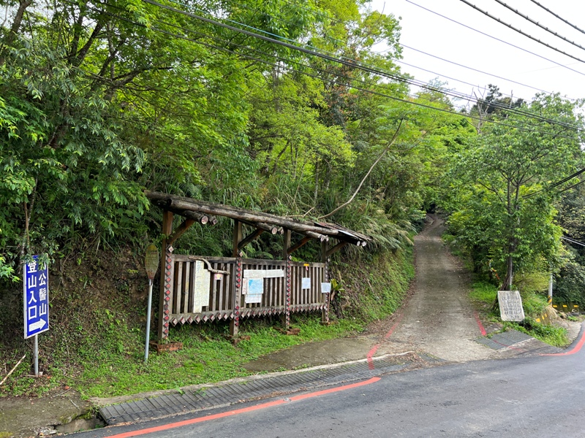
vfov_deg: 53.1
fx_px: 439
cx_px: 292
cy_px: 219
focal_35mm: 26
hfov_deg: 67.3
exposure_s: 1/154
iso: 64
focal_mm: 5.7
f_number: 1.5
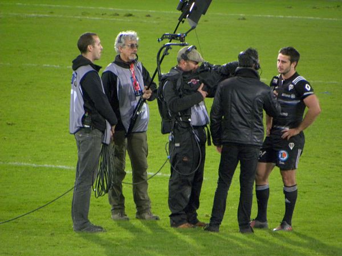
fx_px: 6165
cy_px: 128
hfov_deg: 3.2
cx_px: 171
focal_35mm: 624
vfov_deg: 2.4
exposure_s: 1/70.5
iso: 400
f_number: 5
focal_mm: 110.4
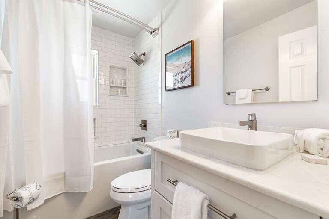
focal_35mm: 15
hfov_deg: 100.4
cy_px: 110
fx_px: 137
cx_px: 164
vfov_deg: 77.3
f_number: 9
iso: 500
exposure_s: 1/10
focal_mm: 10
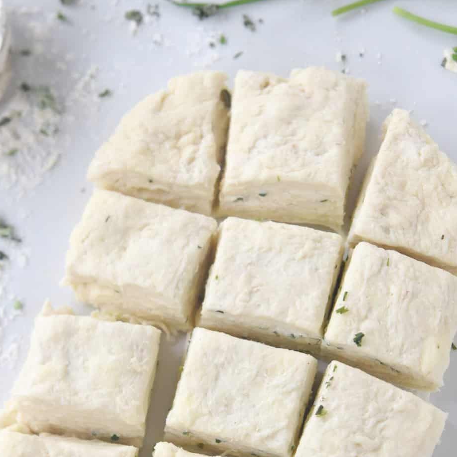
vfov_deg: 15.8
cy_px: 271
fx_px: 1643
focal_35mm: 110
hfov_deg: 15.8
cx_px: 223
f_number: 5.6
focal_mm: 66
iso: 1250
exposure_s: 1/500
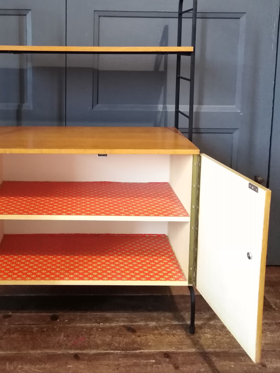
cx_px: 82
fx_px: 410
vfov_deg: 47.7
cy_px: 108
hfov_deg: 37.1
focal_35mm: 38
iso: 802
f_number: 2.2
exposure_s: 1/20
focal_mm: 3.46
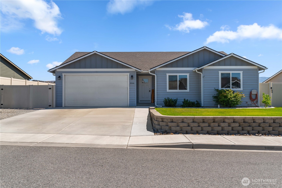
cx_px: 141
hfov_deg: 61.9
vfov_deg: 43.6
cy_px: 94
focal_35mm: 30
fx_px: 235
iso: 100
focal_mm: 30
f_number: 8
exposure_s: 1/320
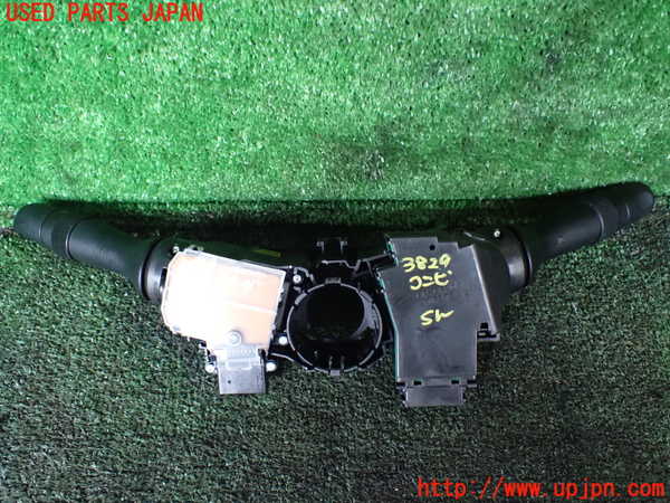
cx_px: 335
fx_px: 581
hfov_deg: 60.0
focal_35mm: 30
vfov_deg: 46.8
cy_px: 252
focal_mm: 5.4
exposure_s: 1/30
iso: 1250
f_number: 2.3
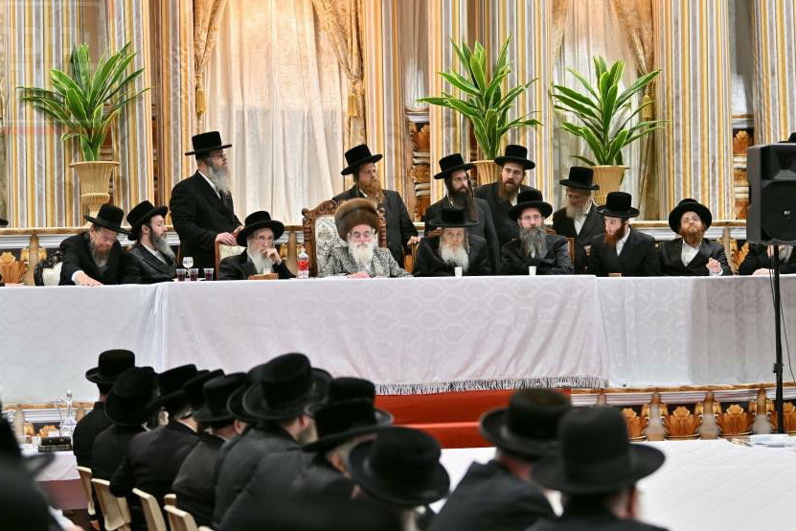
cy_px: 277
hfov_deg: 19.3
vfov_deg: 12.9
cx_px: 418
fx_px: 2344
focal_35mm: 106
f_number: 2.8
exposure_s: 1/200
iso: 400
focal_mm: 86
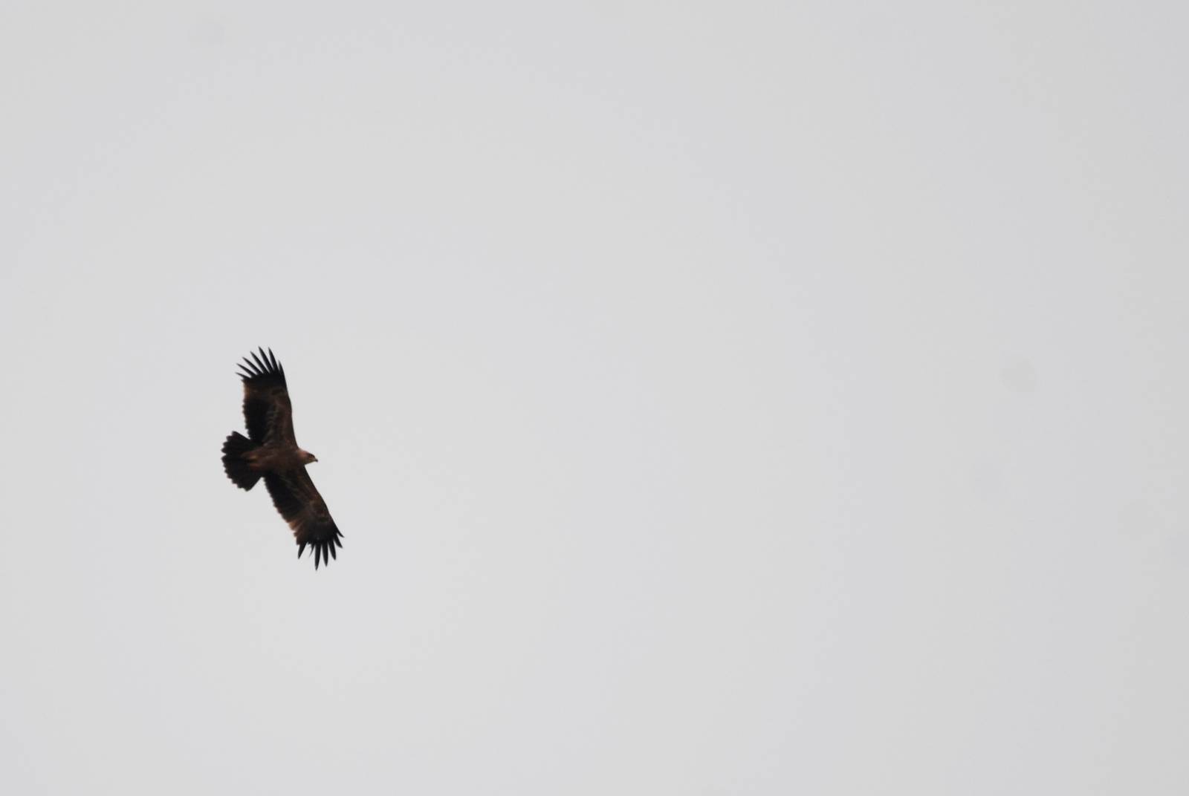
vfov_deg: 1.8
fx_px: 24807
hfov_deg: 2.7
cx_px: 594
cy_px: 398
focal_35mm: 750
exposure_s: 1/1250
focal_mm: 500
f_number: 6.3
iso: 200
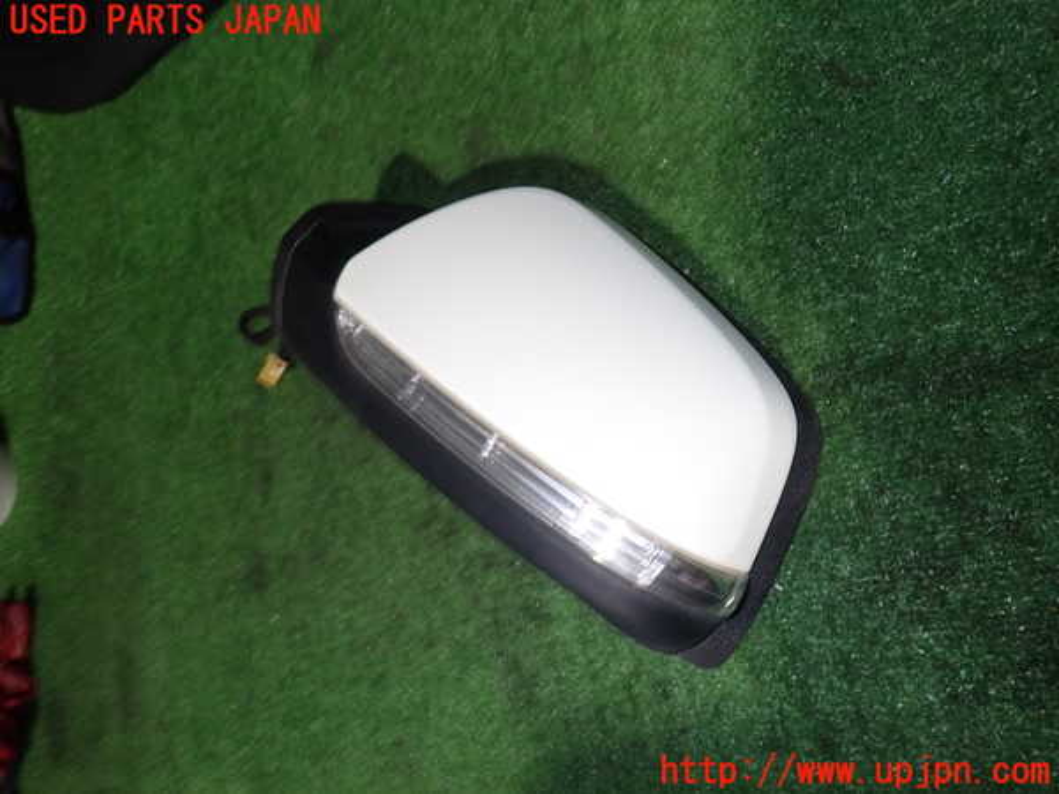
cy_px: 397
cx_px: 530
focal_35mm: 25
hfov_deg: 69.4
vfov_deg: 54.9
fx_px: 765
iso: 200
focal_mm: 4.5
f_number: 2
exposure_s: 1/30
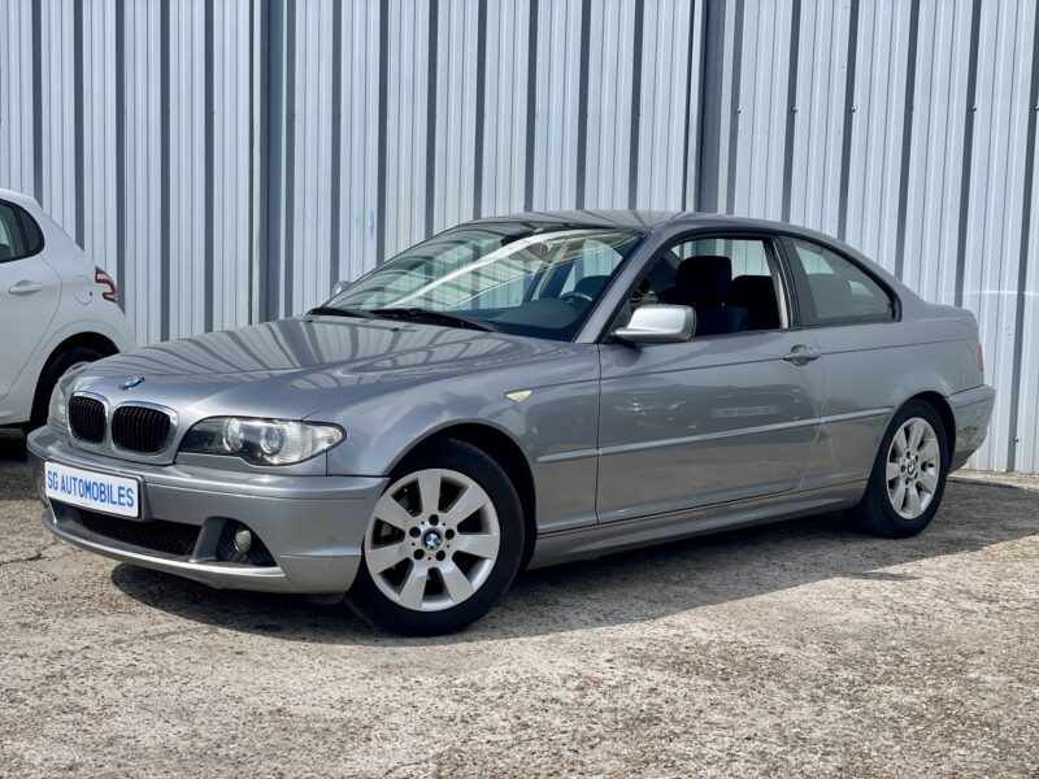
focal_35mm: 52
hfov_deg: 36.8
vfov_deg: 28.0
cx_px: 520
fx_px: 1561
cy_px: 390
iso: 32
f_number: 2
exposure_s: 1/1653
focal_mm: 6
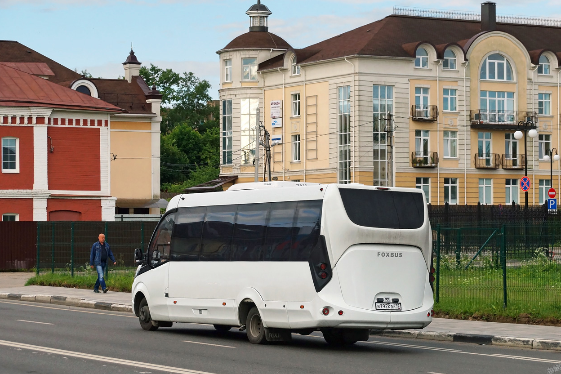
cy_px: 186
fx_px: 1652
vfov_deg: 12.9
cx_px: 281
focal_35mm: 106
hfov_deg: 19.3
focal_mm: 70
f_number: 5.6
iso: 400
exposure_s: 1/2000
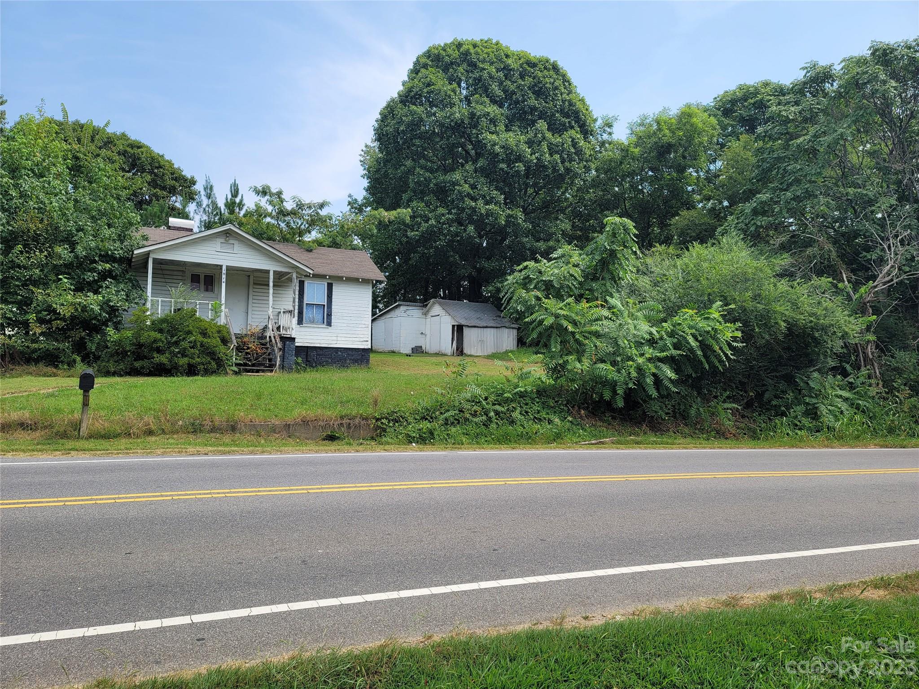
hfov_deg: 69.4
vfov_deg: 54.9
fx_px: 664
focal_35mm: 25
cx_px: 460
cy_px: 344
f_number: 1.8
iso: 20
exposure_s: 1/628
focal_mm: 7
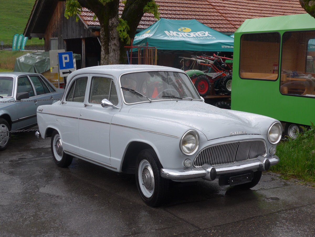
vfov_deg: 28.0
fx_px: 473
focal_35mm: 52
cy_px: 118
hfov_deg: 36.8
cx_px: 158
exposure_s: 1/200
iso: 80
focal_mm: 10.7
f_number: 3.3
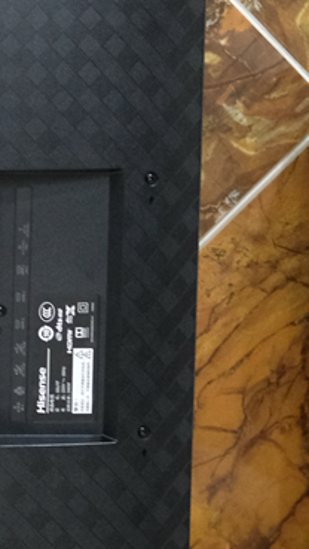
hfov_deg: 5.7
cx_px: -572
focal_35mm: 203
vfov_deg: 10.6
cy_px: 268
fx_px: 2952
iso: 1600
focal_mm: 35
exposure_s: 1/30
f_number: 2
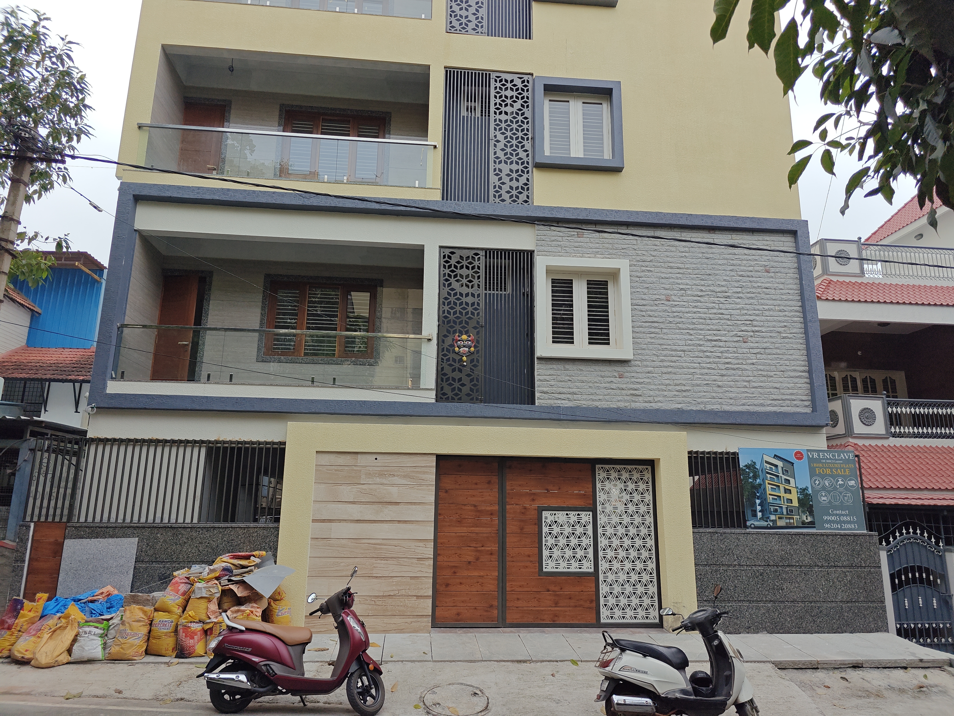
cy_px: 358
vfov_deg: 58.9
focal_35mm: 23
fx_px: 634
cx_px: 477
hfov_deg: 73.9
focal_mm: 6.06
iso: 50
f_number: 1.6
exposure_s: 1/2131
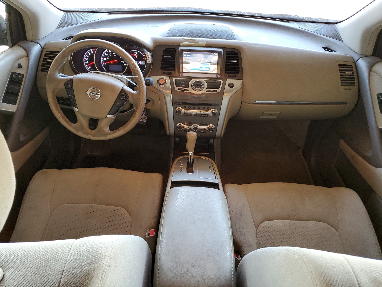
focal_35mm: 26
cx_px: 191
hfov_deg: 67.3
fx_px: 287
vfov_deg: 53.1
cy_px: 144
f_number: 1.5
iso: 158
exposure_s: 1/60.2
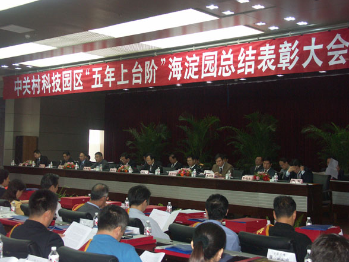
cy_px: 132
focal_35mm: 52
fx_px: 524
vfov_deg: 28.0
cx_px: 174
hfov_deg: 36.8
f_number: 3.2
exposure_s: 1/50
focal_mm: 13.18
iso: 200
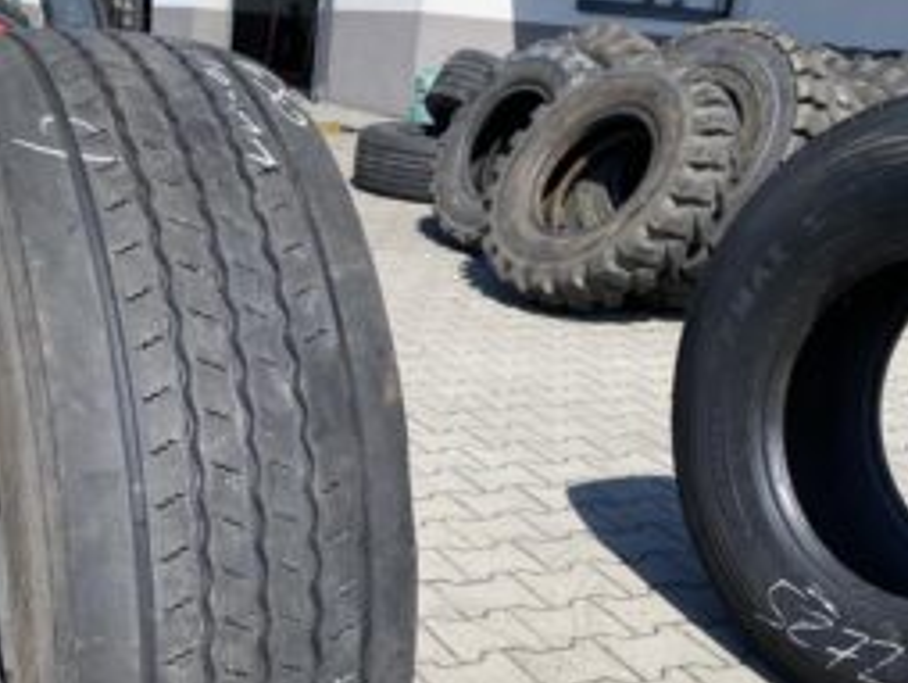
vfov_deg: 32.2
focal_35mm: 44
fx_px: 1155
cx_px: 250
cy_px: 527
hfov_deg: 41.9
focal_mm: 4.25
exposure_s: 1/1996
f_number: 1.8
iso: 32
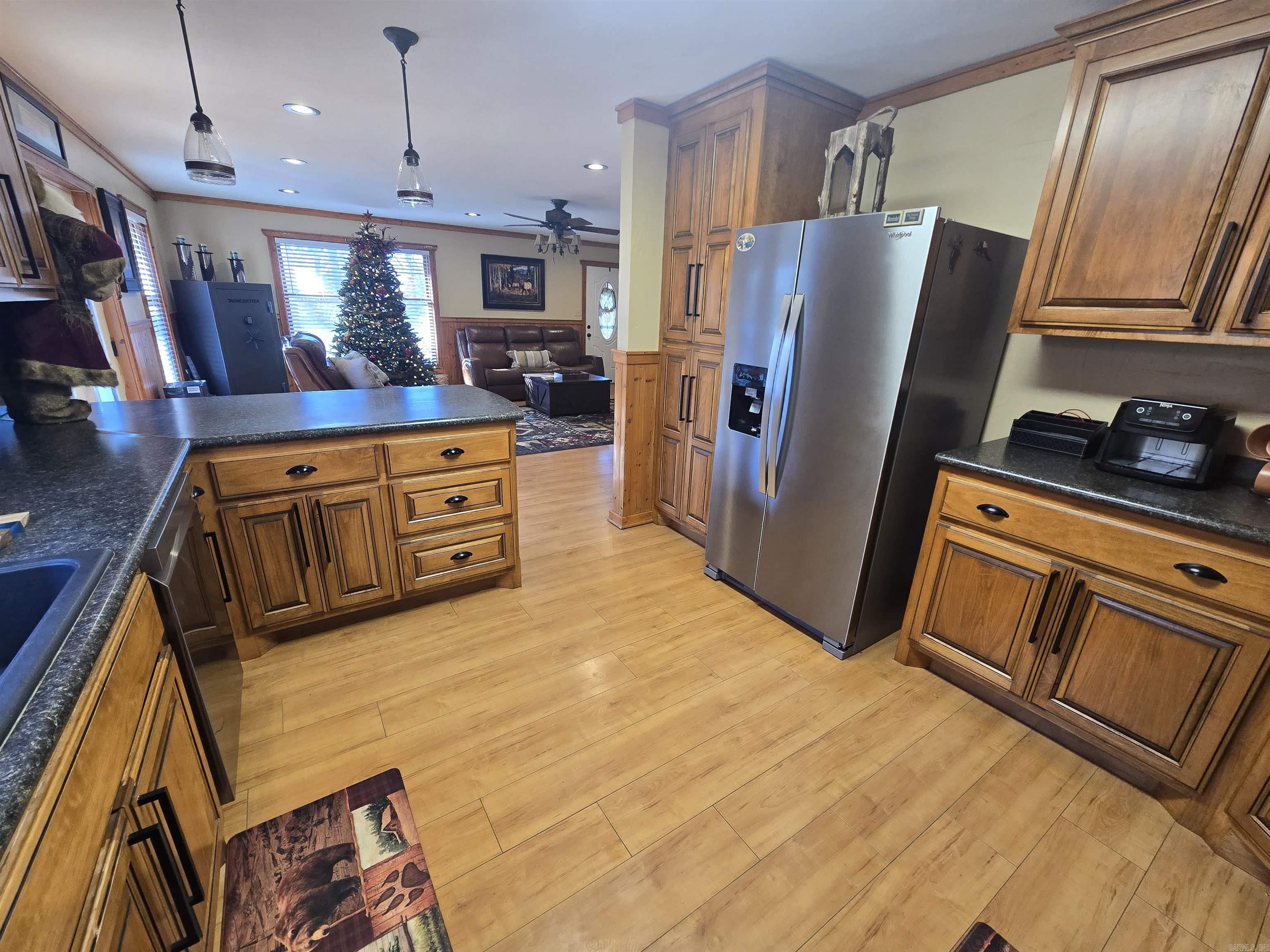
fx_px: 477
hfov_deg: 106.2
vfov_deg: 89.9
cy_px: 476
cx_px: 635
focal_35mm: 13
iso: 160
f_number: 2.2
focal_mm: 2.2
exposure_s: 1/60
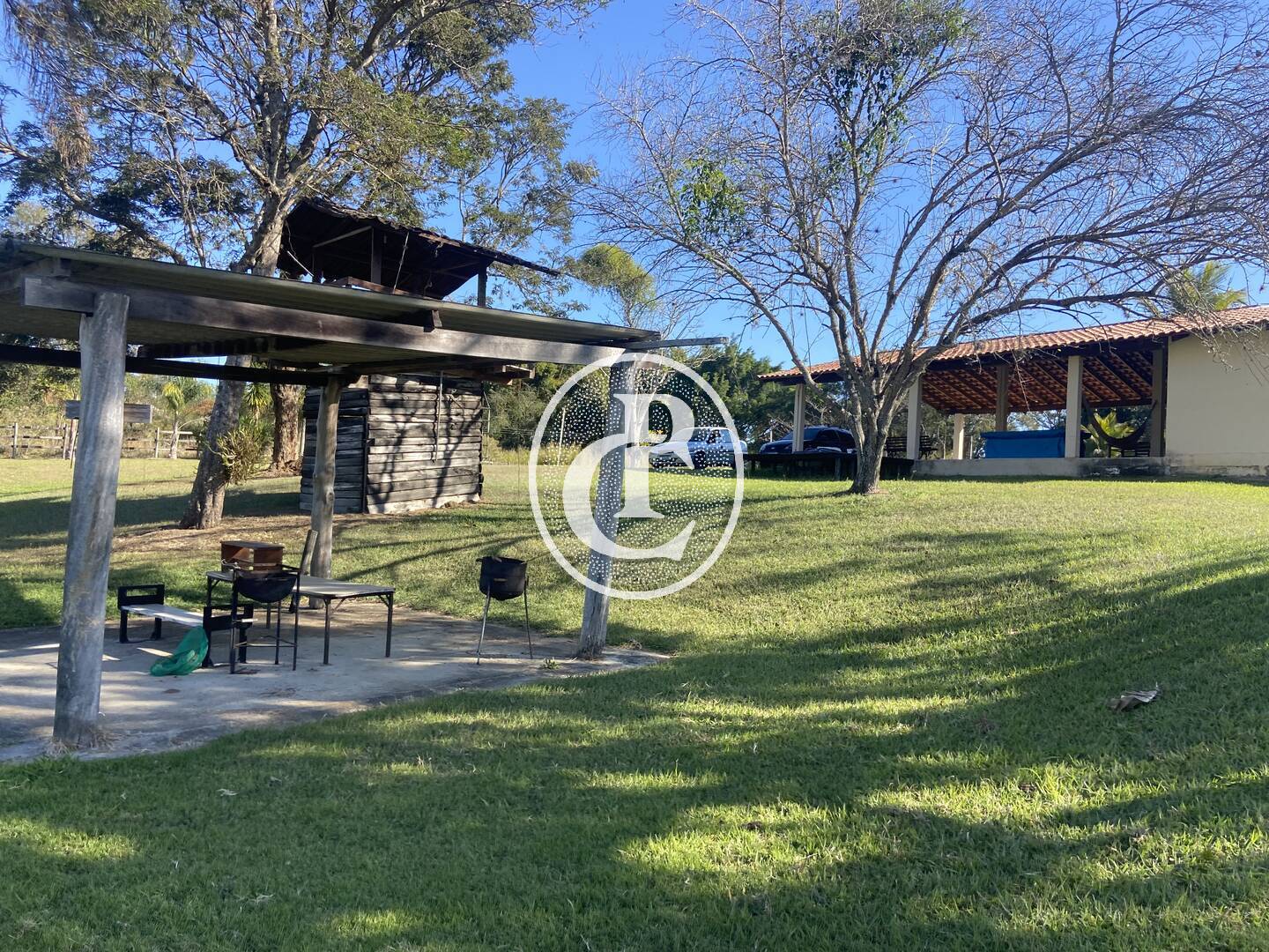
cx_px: 634
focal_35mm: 26
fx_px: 953
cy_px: 476
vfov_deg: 53.1
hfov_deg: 67.3
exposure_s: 1/799
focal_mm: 4.25
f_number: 1.8
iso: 32
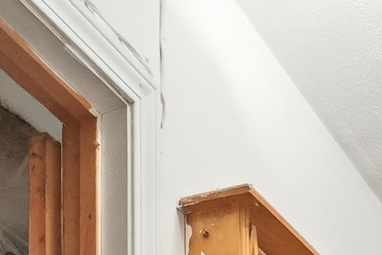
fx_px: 902
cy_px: 713
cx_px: 364
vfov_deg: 11.4
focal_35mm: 85
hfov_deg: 23.1
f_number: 4
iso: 800
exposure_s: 1/640
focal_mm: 10
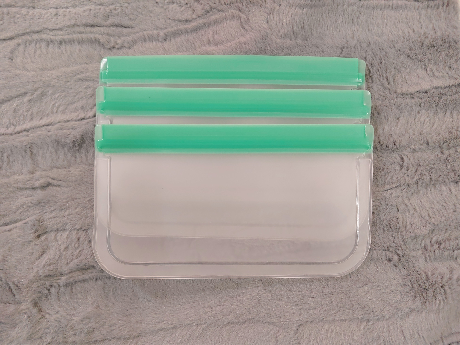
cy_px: 172
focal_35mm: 23
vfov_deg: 58.9
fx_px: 306
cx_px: 230
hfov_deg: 73.9
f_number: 1.9
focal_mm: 5.52
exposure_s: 1/50
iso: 2722
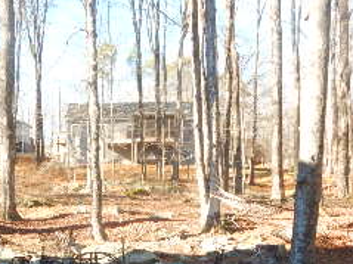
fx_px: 601
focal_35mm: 59
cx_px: 120
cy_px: 280
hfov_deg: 32.5
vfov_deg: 23.5
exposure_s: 1/200
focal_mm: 4
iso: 125
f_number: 3
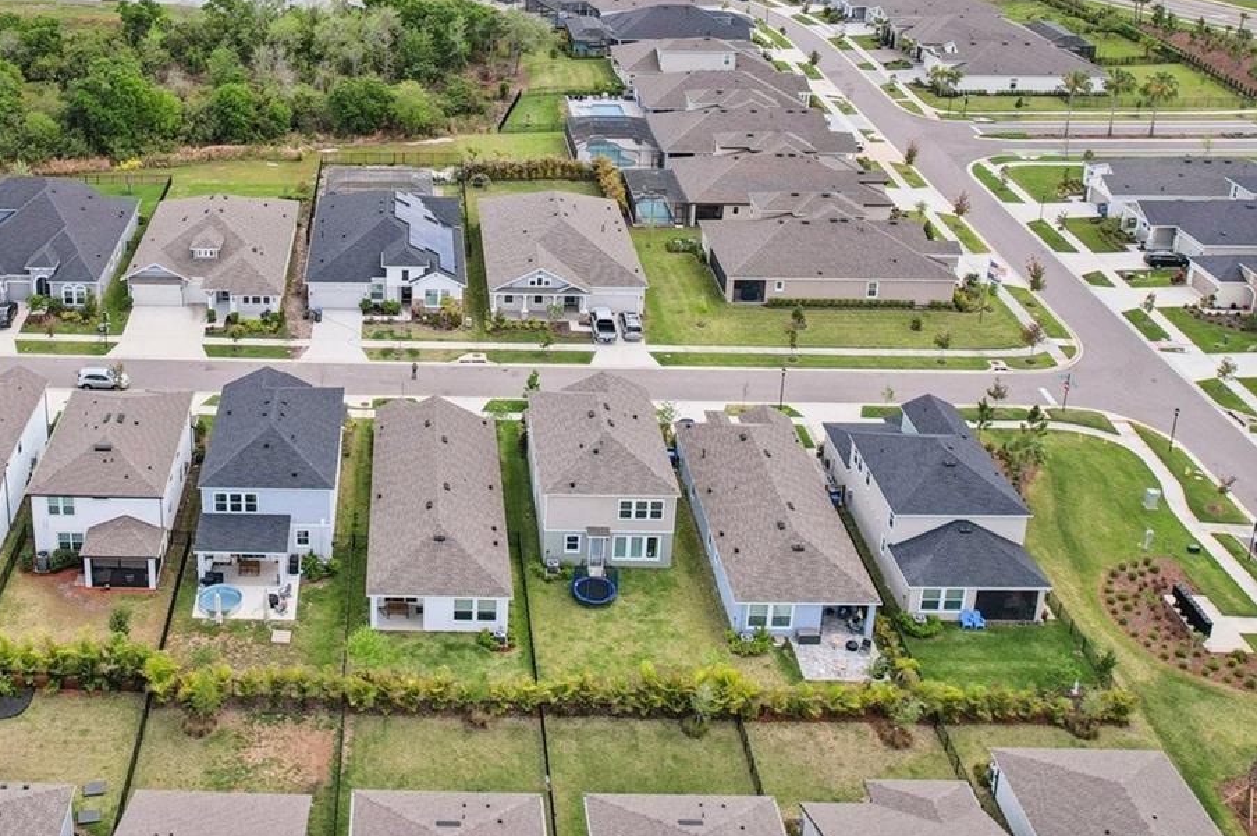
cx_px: 367
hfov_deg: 48.3
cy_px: 114
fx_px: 1361
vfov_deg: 32.8
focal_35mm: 39
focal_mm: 8.4
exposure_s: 1/2000
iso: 120
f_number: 2.8
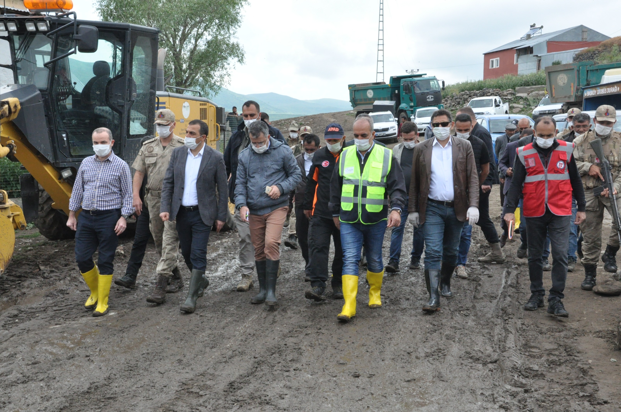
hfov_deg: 43.7
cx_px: 310
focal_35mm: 45
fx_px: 775
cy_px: 206
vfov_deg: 29.8
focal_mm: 30
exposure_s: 1/640
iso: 1600
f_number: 13
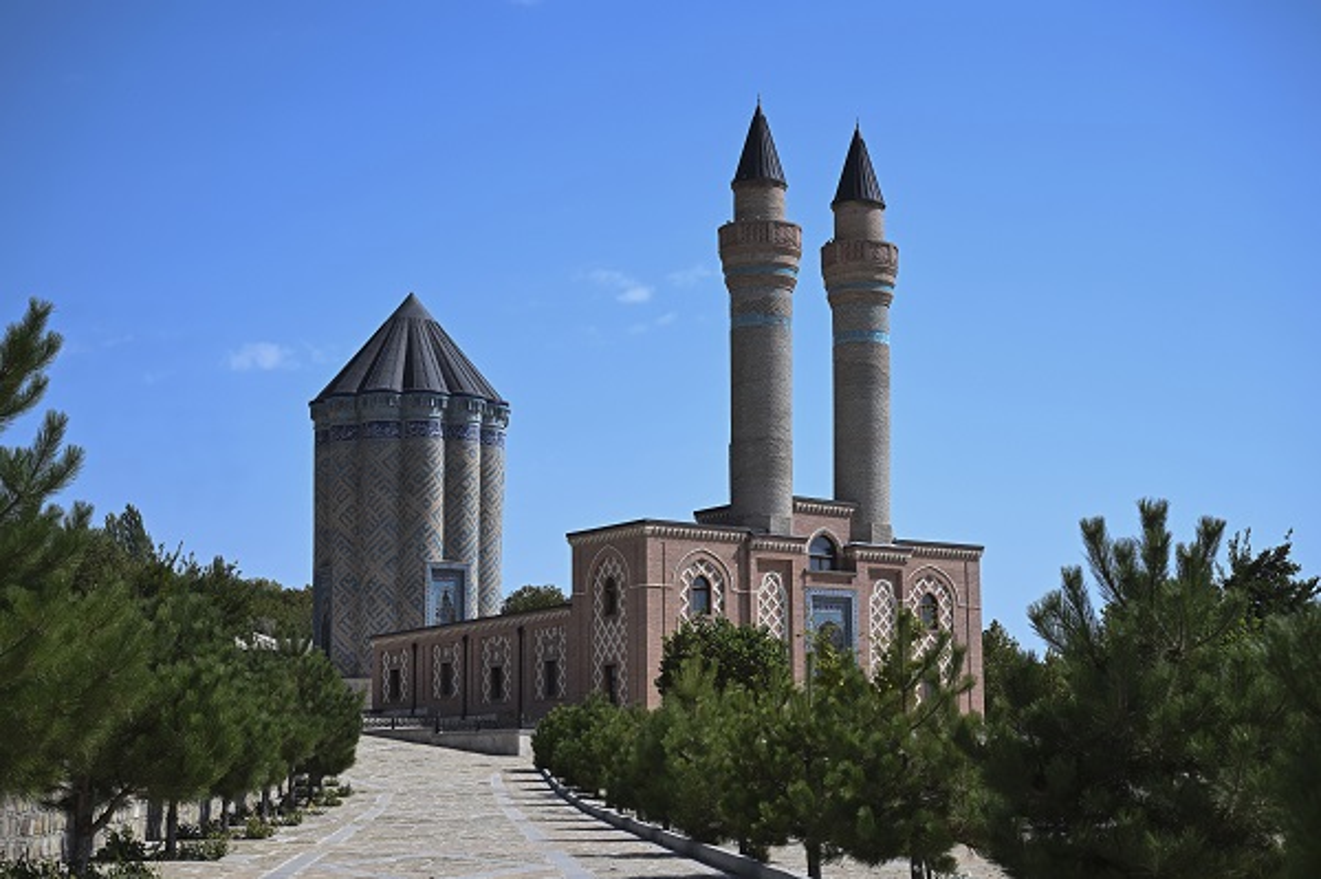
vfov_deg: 24.6
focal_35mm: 55
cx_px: 660
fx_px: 2016
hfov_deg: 36.3
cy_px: 440
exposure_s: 1/320
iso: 50
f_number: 5.6
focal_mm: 55
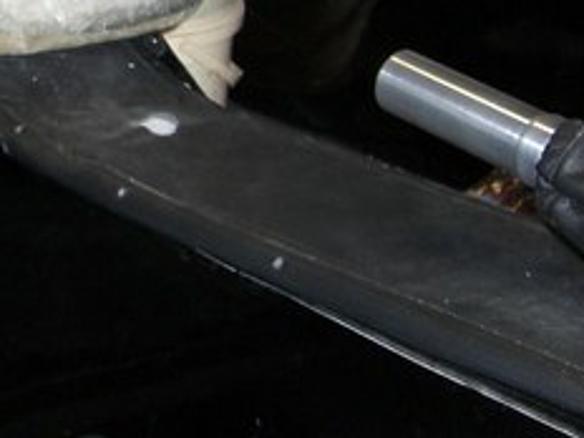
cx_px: -43
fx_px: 1771
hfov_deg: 18.1
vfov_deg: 13.5
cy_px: -146
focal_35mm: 105
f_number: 2.7
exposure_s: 1/60
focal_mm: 6.2
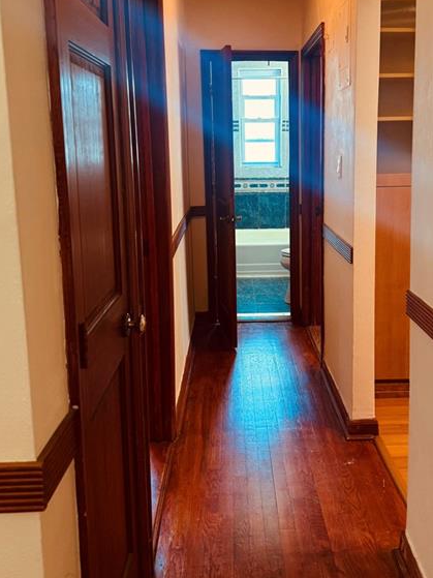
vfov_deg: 54.8
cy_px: 222
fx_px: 551
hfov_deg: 42.7
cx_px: 261
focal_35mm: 33
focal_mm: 6.76
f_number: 1.78
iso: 200
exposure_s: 1/60
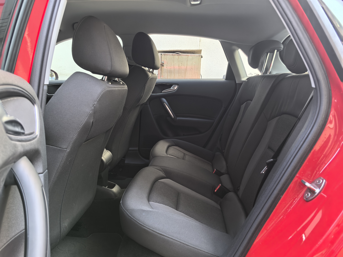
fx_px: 268
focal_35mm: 27
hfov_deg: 65.3
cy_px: 128
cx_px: 172
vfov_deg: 51.4
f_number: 2
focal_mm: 6.35
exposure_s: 1/131
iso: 50
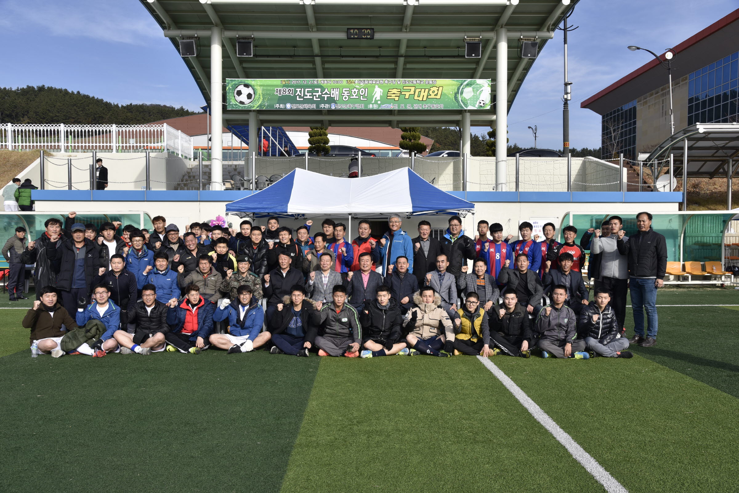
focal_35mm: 30
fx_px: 616
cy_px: 246
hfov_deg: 61.9
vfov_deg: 43.6
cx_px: 370
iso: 100
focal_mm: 30
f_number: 10
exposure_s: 1/200
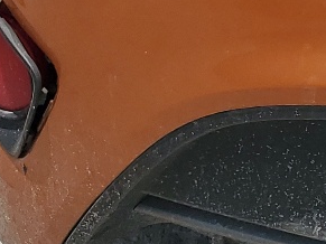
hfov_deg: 12.2
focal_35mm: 143
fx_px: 1346
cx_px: 664
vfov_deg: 9.7
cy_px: -245
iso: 50
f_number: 1.5
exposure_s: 1/5000
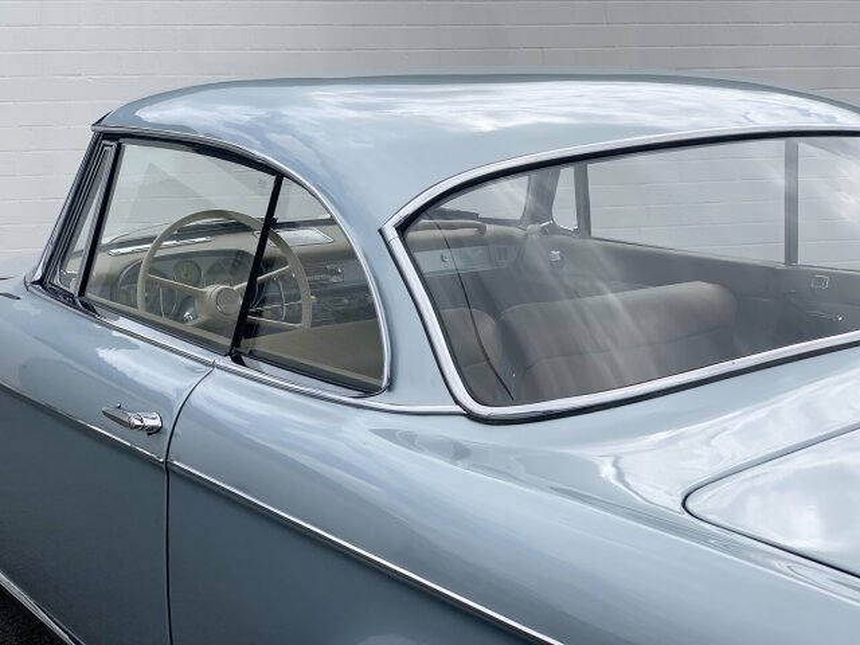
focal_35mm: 52
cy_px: 322
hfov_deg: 36.8
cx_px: 430
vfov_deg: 28.0
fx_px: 1292
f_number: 2.4
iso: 16
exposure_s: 1/1261
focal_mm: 6
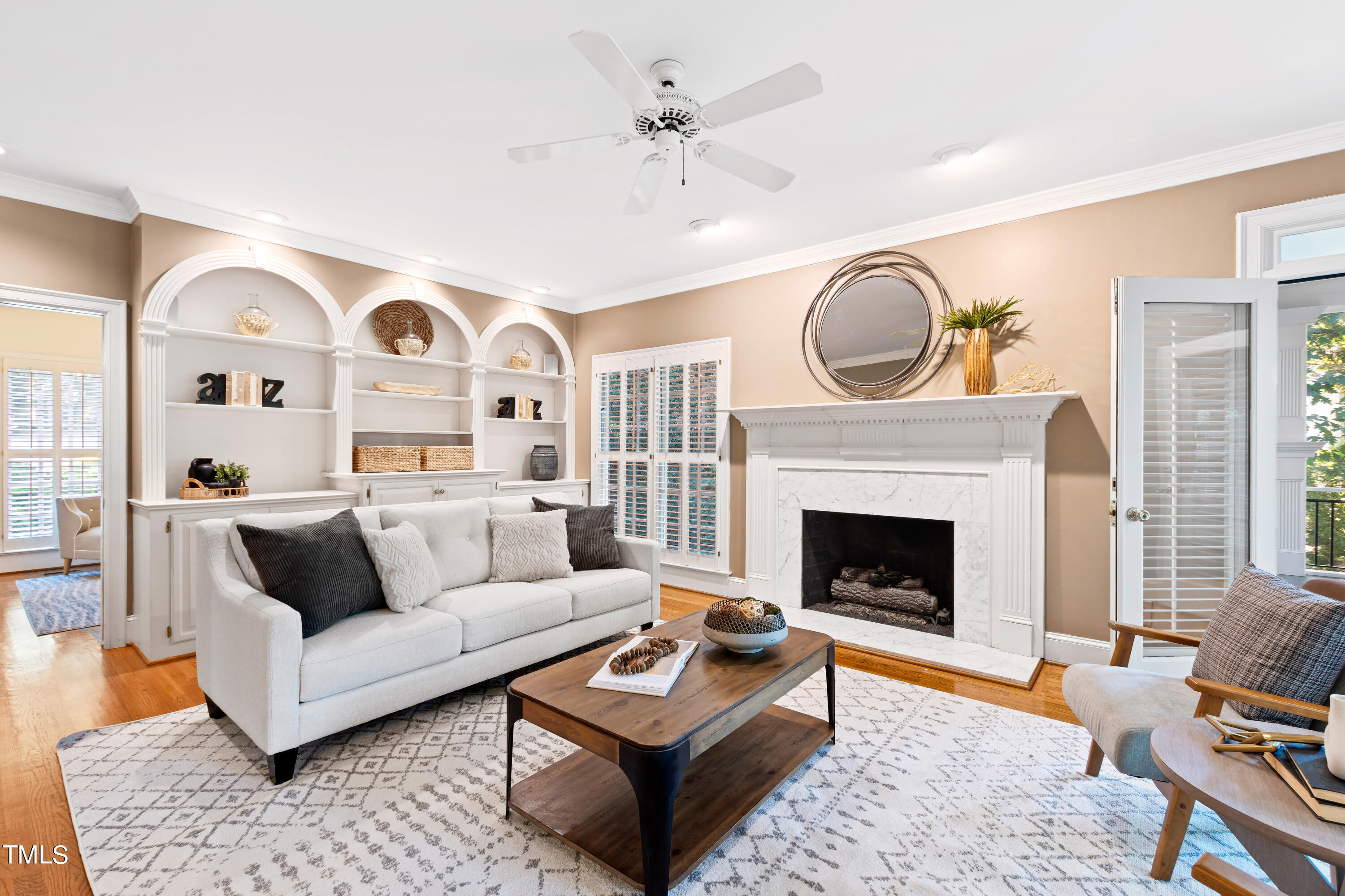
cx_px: 672
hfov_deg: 100.4
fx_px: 560
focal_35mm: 15
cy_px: 448
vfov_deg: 77.3
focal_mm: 10
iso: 100
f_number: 8
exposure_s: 2
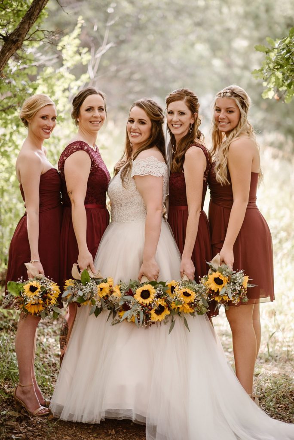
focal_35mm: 85
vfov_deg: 23.9
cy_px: 220
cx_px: 147
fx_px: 1040
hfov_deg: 16.1
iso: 250
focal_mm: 85
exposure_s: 1/800
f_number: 1.8
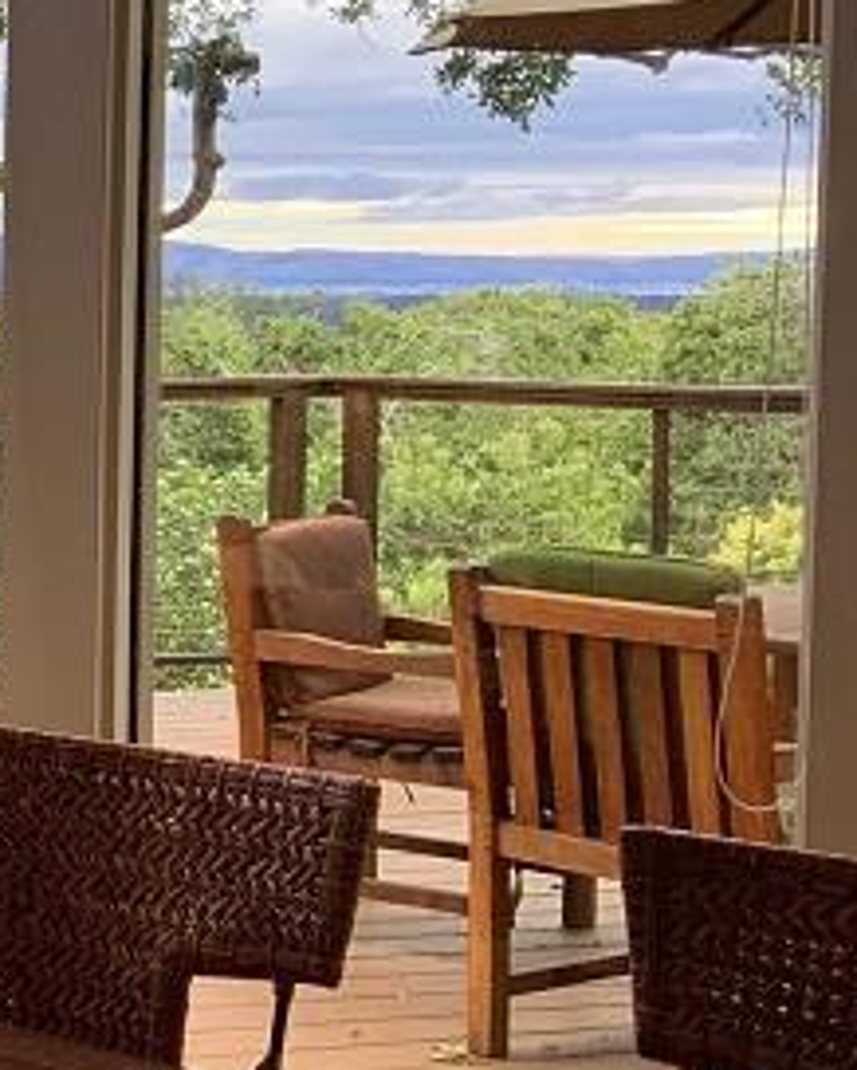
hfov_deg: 16.0
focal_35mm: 84
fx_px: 2660
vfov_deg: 22.7
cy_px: 399
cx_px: -603
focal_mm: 3
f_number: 1.8
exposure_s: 1/122
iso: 64
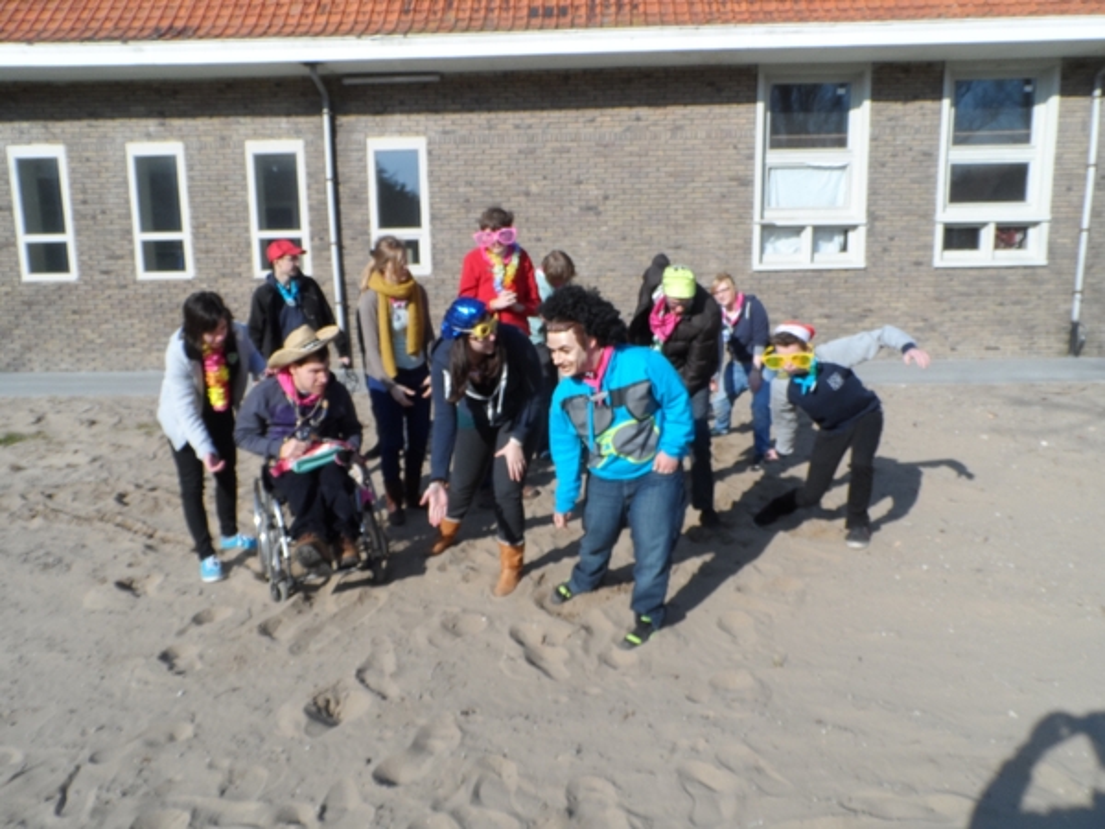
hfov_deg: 71.6
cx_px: 552
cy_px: 414
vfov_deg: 56.8
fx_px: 766
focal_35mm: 24
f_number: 4.5
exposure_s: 1/500
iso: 80
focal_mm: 4
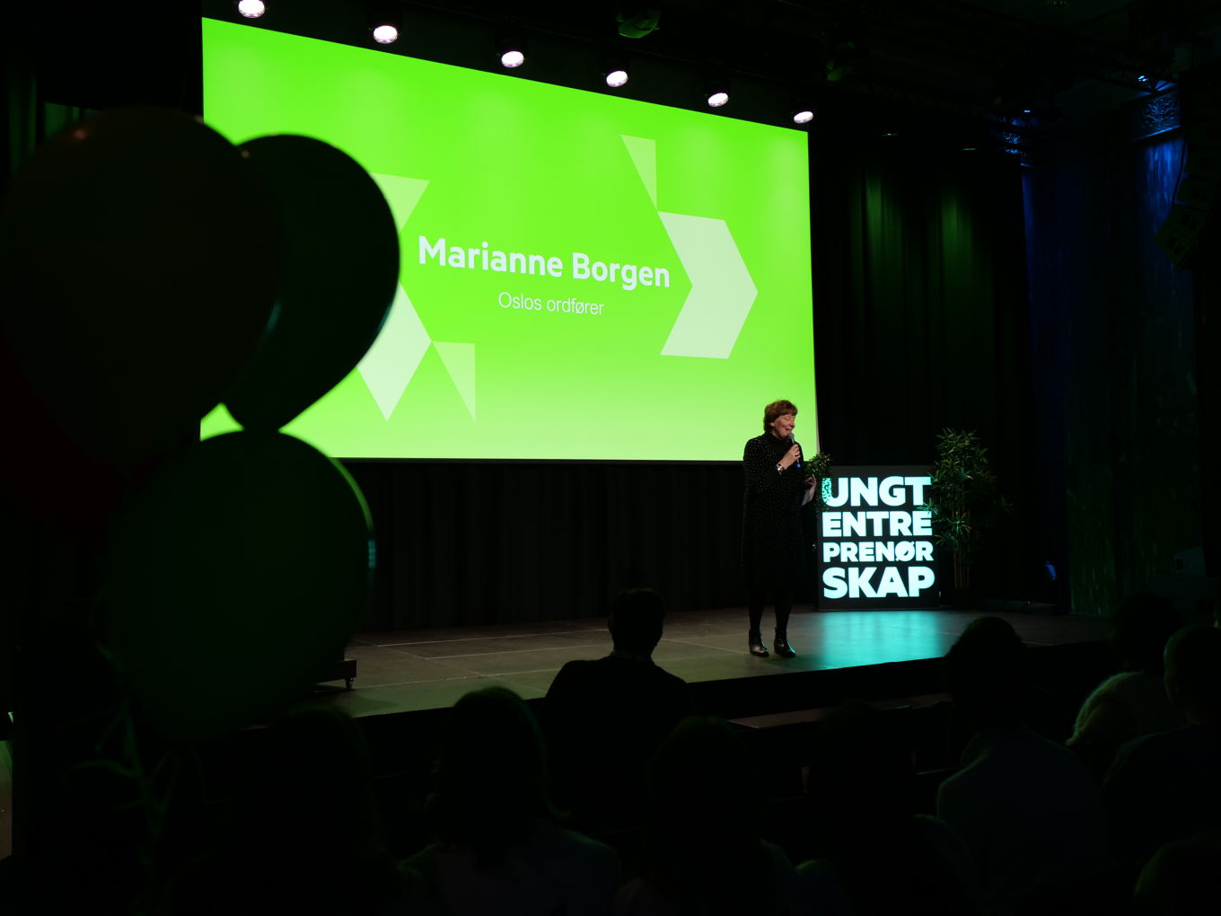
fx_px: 1129
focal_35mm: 32
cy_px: 458
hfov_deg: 56.8
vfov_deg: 44.2
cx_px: 610
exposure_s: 1/160
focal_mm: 16
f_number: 1.8
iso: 400
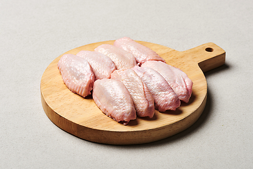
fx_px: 738
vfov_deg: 13.0
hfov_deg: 19.5
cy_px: 84
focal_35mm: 105
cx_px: 126
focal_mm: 105
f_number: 16
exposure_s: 1/125
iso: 100
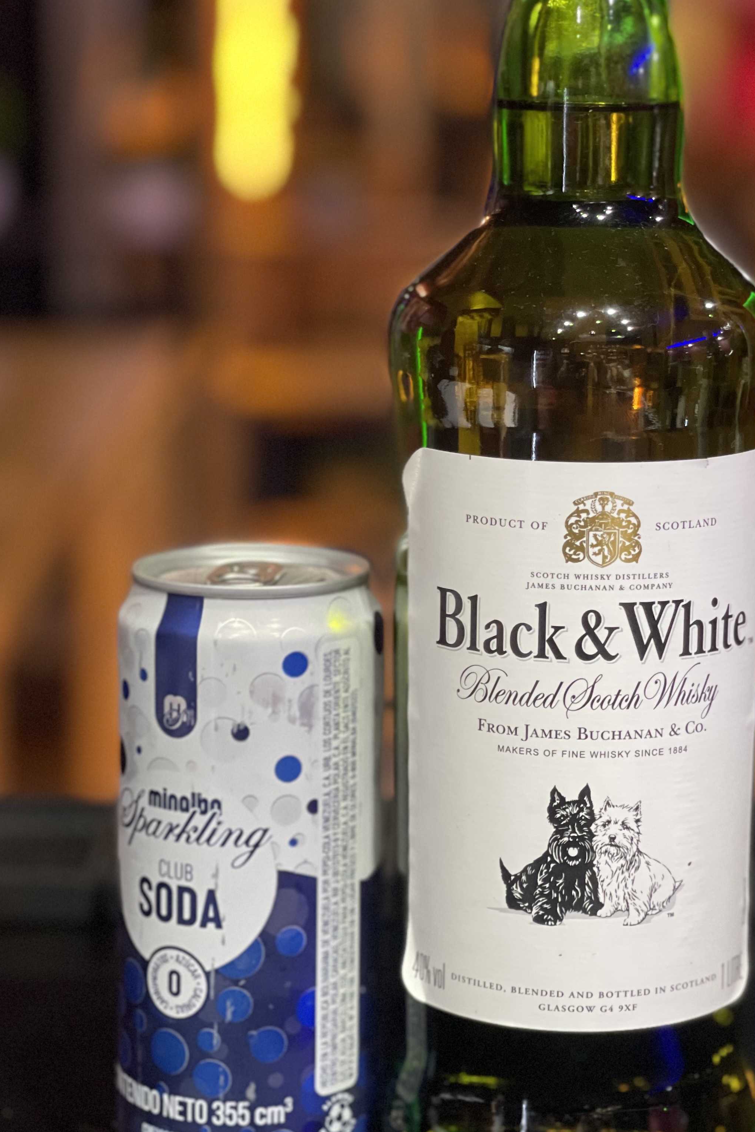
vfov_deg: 23.1
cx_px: 537
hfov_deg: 15.5
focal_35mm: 88
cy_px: 493
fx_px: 2768
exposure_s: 1/40
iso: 320
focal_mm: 7.5
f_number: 2.2
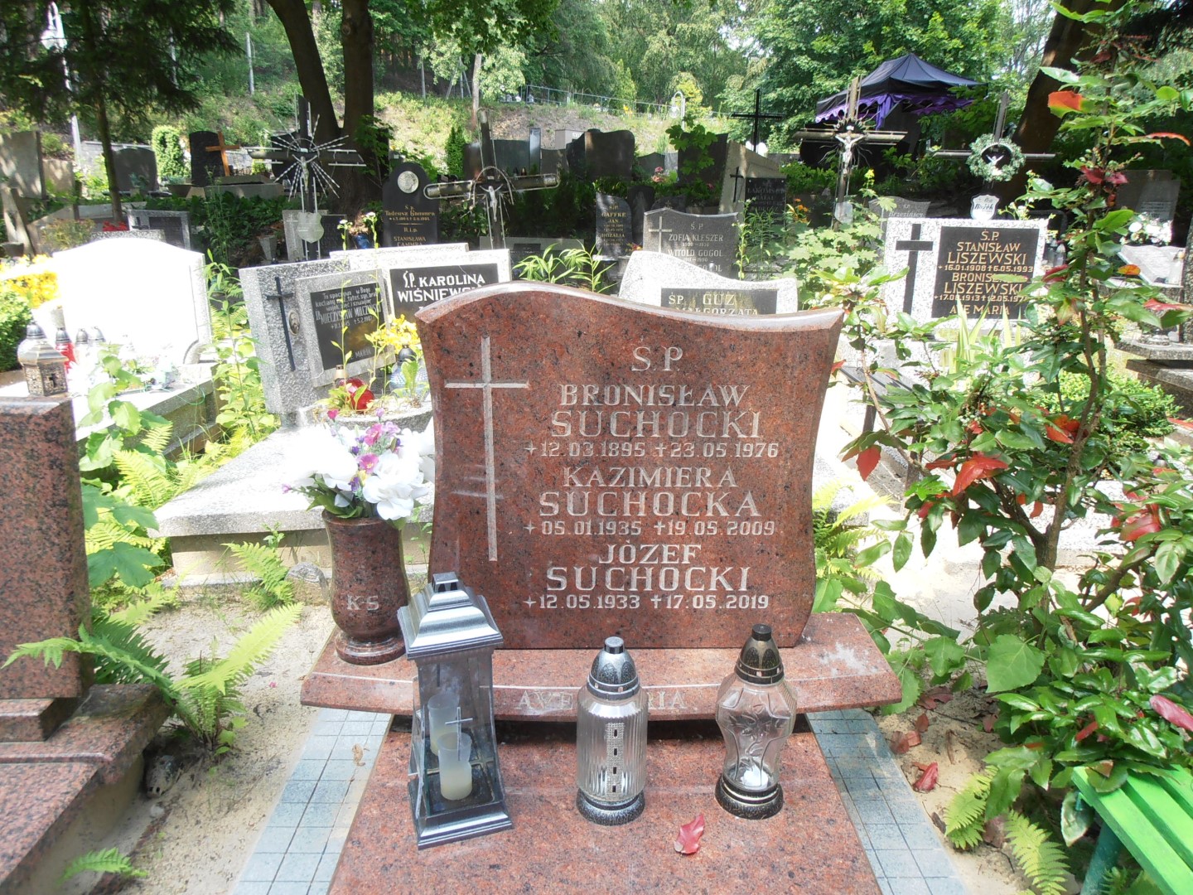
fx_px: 827
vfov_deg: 56.8
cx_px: 596
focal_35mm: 24
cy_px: 448
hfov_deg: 71.6
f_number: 3
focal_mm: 4.2
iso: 80
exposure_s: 1/100
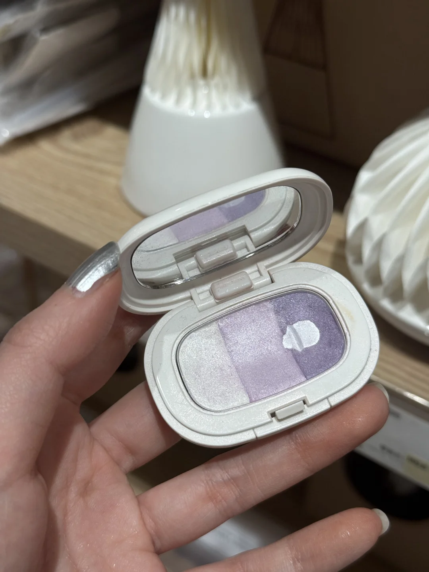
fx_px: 793
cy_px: 286
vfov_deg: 39.7
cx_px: 214
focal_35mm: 48
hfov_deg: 30.3
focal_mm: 6.76
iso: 64
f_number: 1.78
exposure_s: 1/279
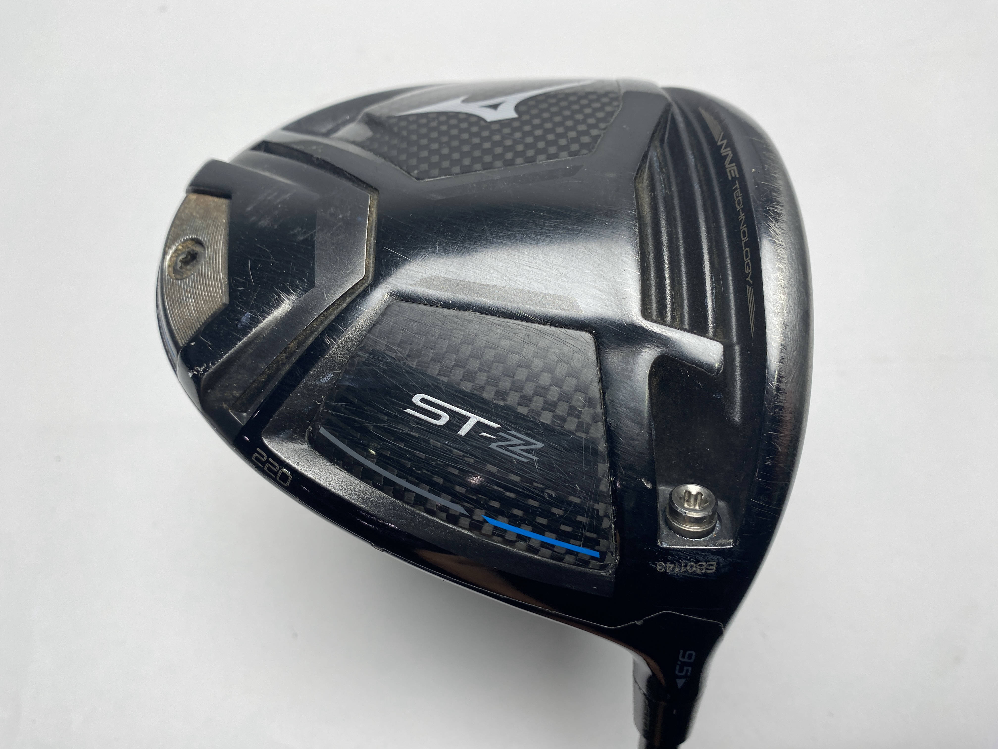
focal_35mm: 26
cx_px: 499
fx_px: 750
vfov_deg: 53.1
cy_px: 374
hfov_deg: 67.3
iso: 32
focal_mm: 4.25
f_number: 1.8
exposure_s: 1/145
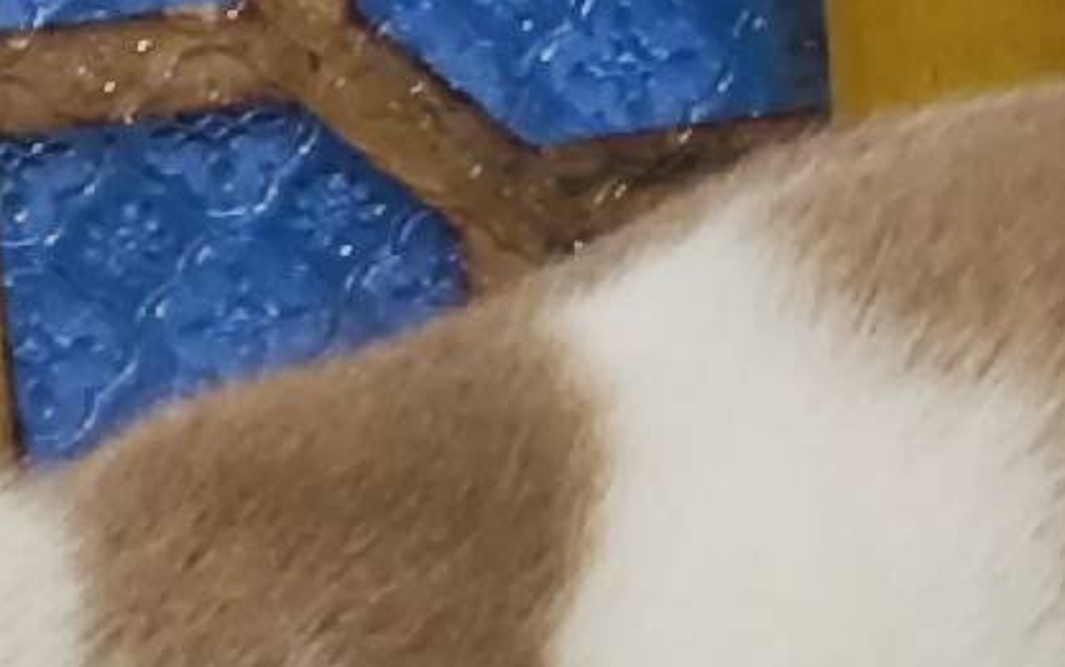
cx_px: -276
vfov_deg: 2.7
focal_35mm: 491
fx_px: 14257
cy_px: 1082
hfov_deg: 4.3
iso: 802
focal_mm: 7.48
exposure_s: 1/25
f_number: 2.4
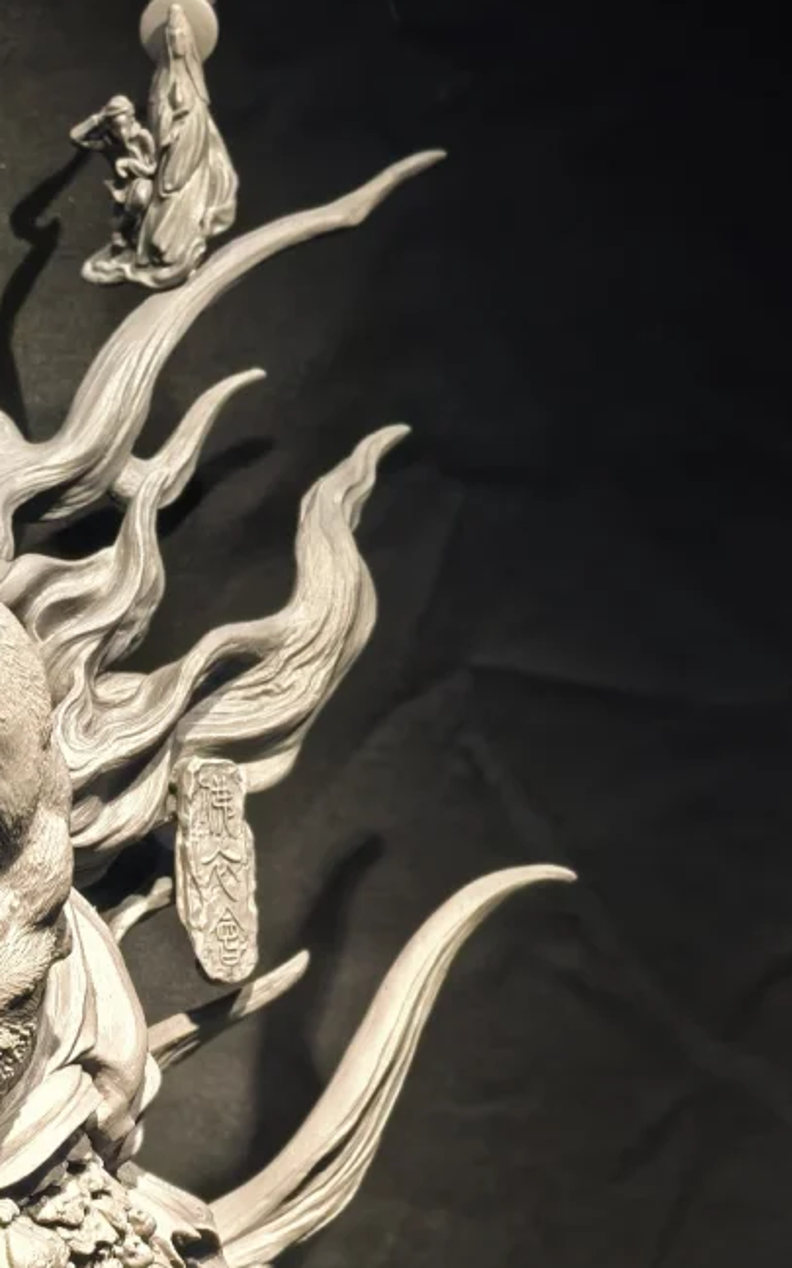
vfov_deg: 18.2
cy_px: 1061
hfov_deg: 11.4
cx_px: -166
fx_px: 3902
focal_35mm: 113
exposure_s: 1/100
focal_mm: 6.98
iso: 200
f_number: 2
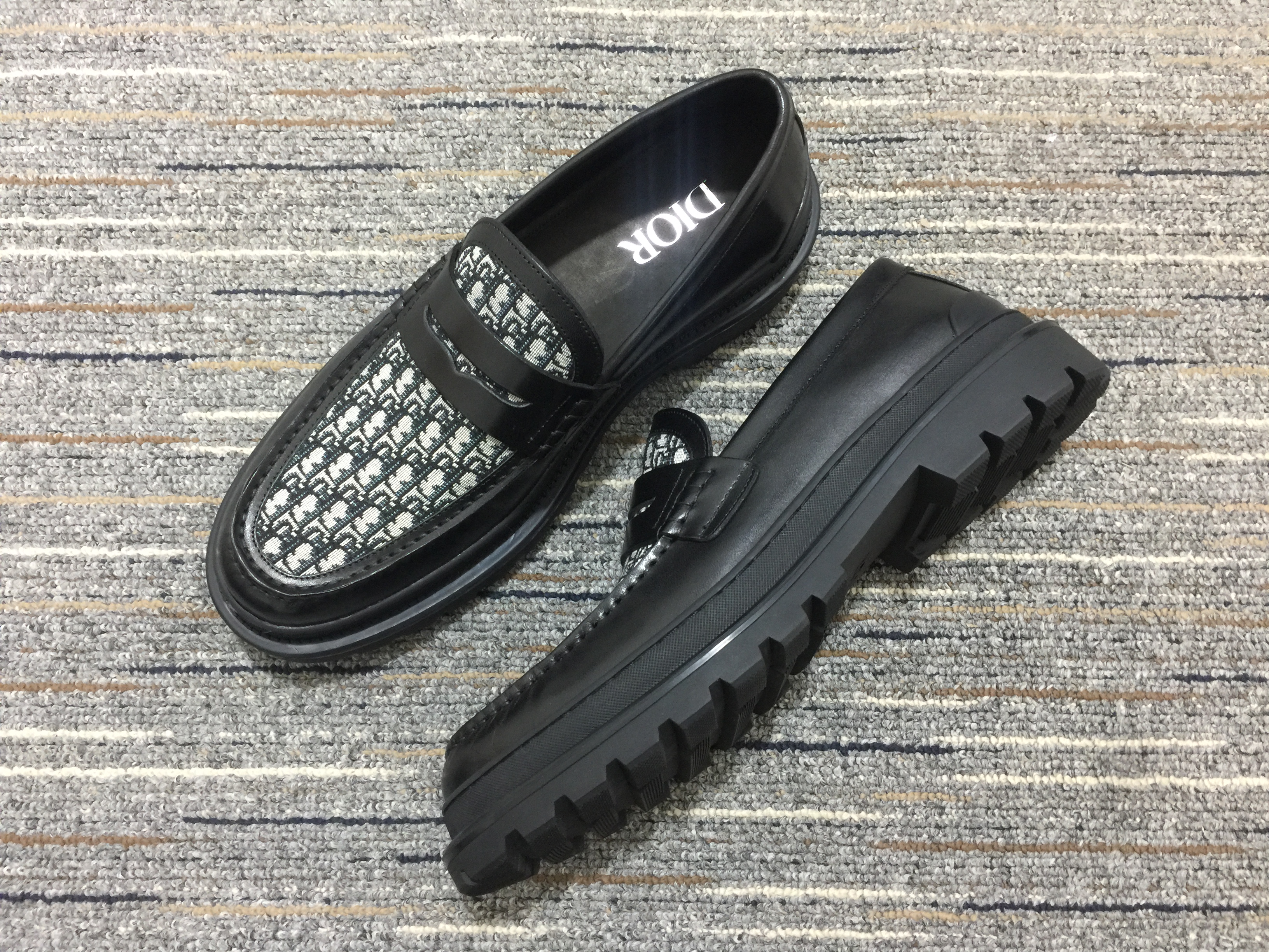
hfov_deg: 61.7
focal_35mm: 29
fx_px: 1063
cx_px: 634
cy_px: 476
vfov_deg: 48.2
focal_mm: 4.15
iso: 100
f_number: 2.2
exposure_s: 1/10
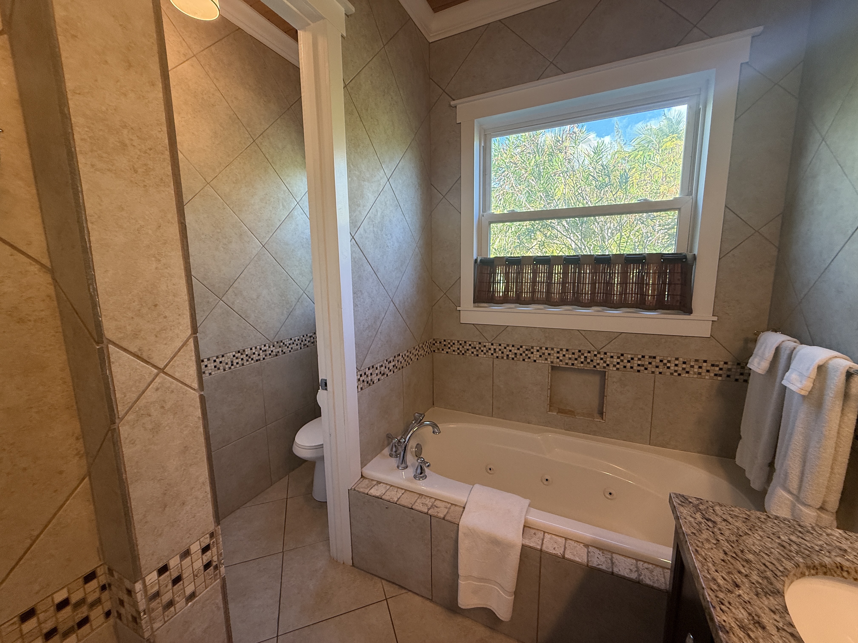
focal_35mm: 14
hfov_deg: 102.1
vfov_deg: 85.7
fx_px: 347
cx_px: 429
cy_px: 322
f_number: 2.2
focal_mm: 2.22
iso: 200
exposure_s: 1/120
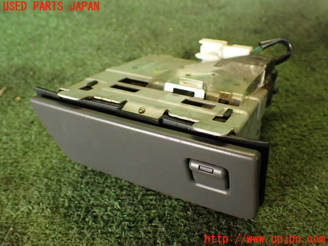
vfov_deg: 39.7
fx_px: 341
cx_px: 164
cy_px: 123
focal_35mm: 36
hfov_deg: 51.4
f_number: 2.5
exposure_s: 1/40
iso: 200
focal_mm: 6.37
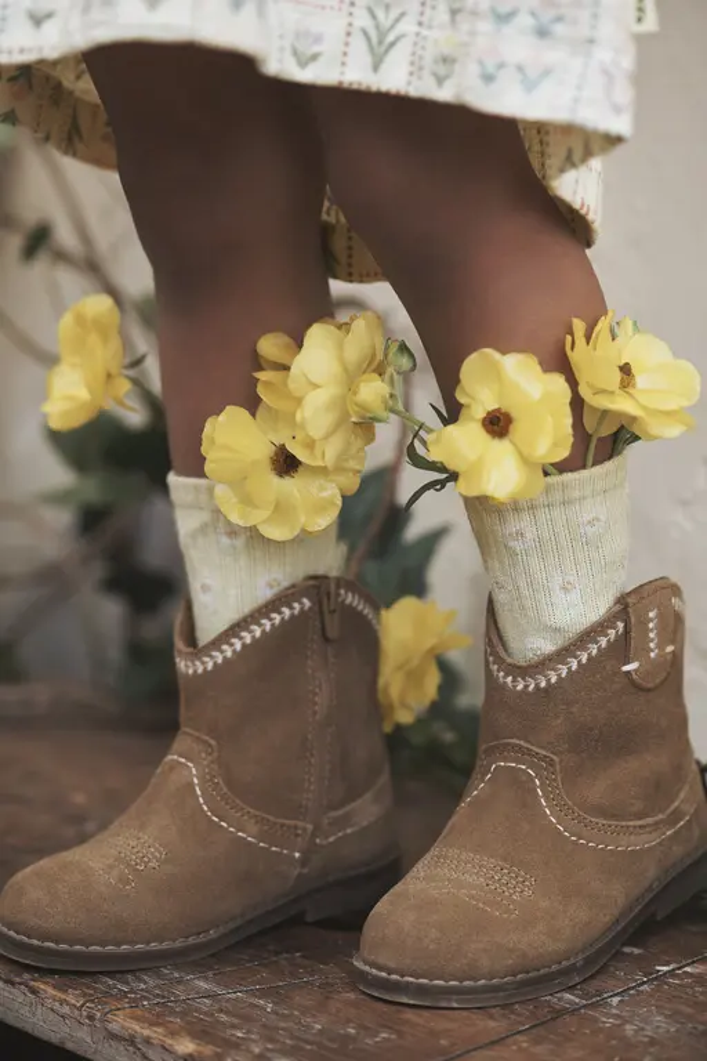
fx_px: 3093
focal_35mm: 105
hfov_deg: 13.0
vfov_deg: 19.5
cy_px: 530
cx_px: 354
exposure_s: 1/250
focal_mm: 105
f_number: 5.6
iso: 320
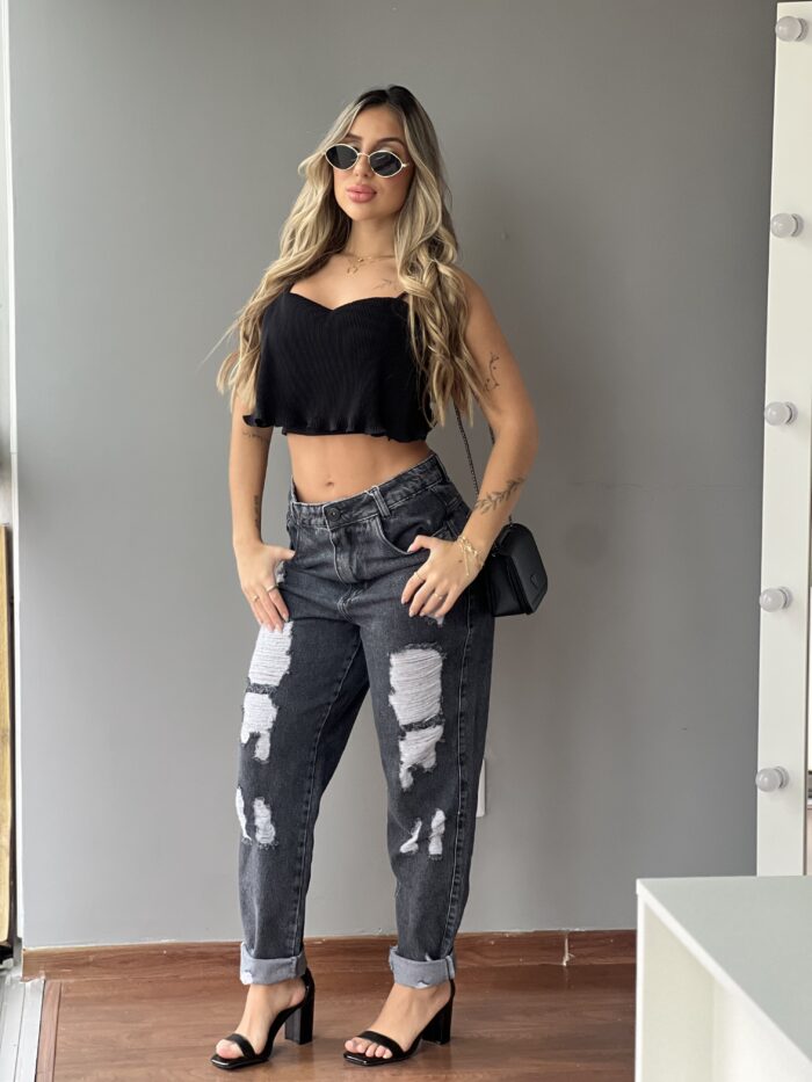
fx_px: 2408
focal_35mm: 77
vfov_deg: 25.3
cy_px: 541
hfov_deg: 19.1
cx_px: 406
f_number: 2.8
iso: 250
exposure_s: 1/117
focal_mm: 9
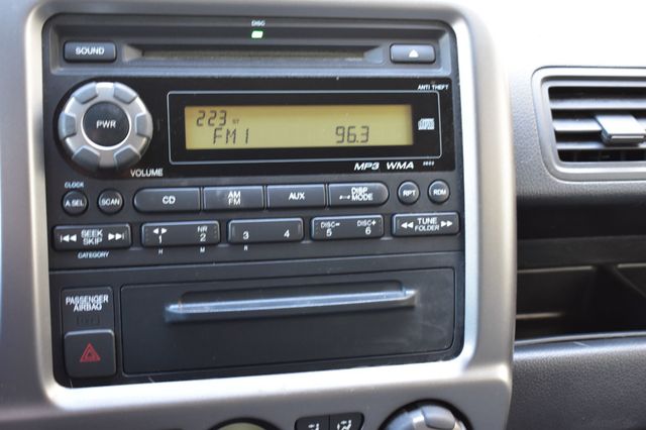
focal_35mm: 51
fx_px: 915
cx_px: 323
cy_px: 215
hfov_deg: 38.9
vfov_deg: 26.5
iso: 1000
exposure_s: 1/15
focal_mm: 34
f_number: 6.3
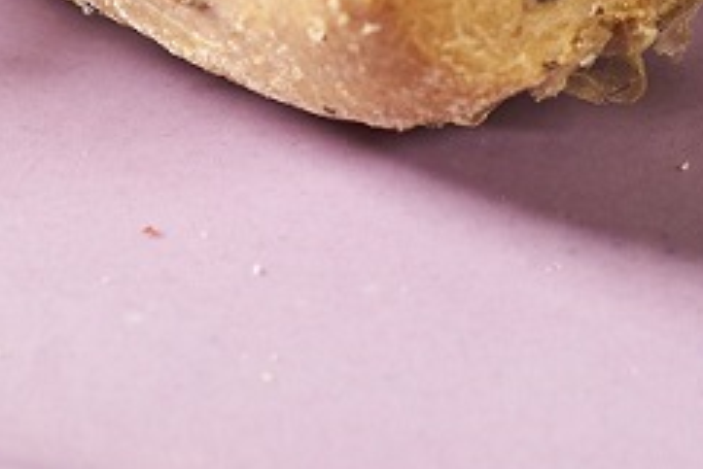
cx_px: 604
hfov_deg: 3.5
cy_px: -651
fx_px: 11665
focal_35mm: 597
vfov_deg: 2.3
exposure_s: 1/3
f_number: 5.6
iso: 100
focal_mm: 90
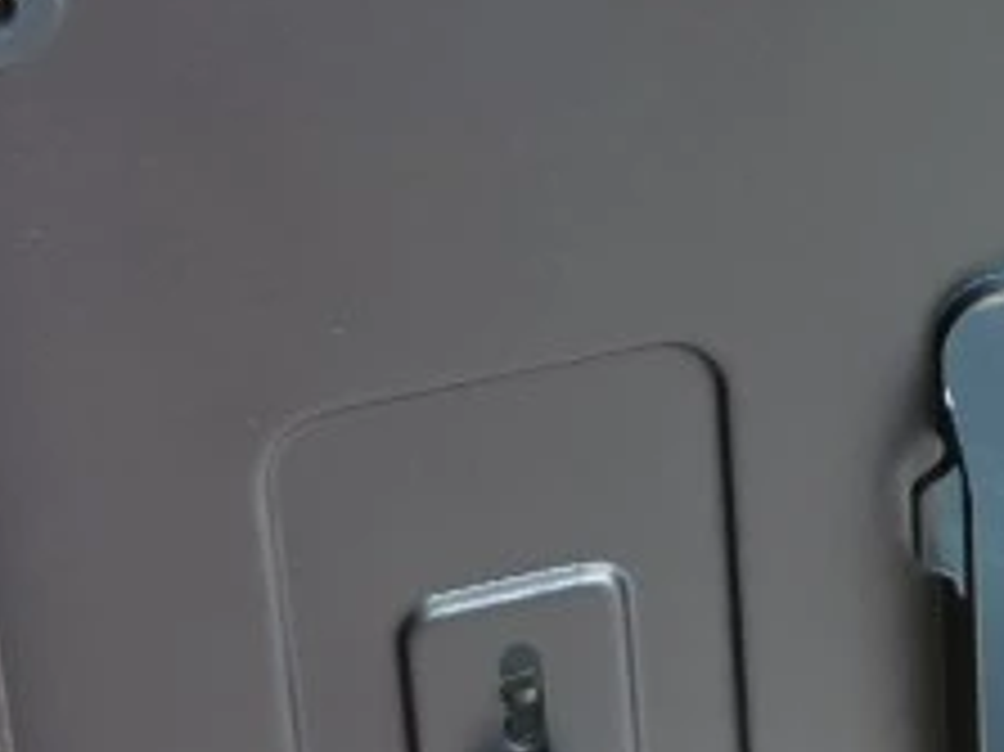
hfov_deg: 13.0
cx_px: 1328
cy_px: 27
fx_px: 4261
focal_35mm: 147
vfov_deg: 10.0
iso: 100
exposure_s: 1/50
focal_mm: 5.56
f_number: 1.6
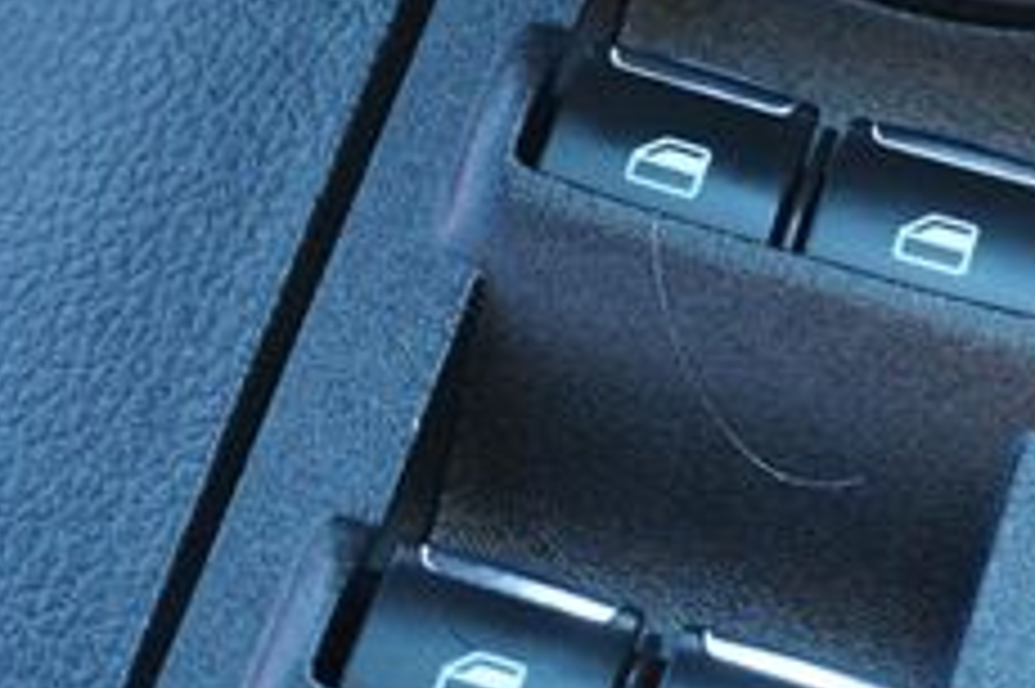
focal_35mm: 129
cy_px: 117
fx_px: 3717
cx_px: 670
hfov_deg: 15.8
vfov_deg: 10.5
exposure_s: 1/60
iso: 1600
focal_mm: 31
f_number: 5
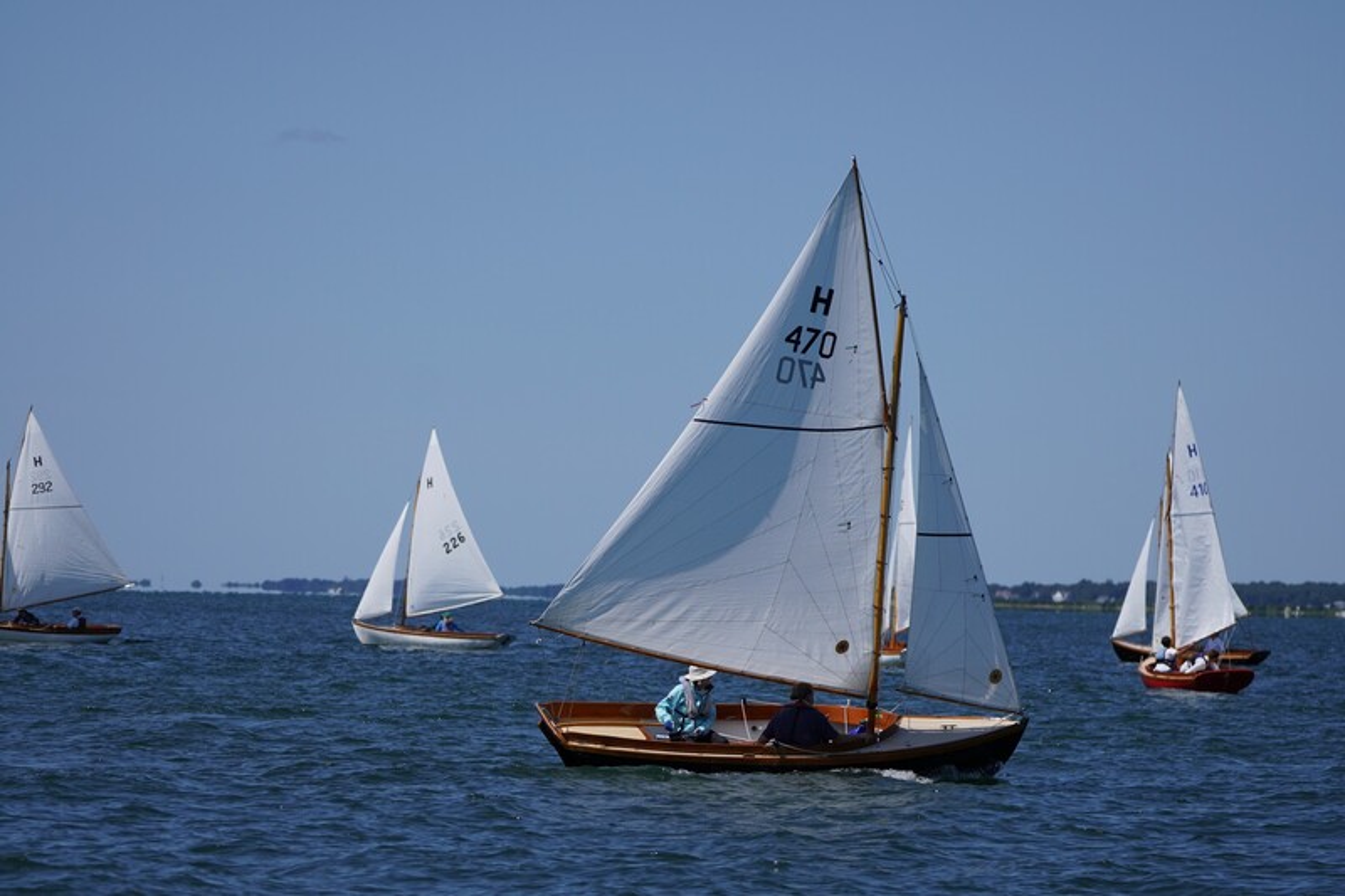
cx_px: 672
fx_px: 8404
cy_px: 448
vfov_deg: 6.1
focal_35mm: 225
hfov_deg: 9.2
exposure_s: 1/2000
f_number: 5
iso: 125
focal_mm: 150
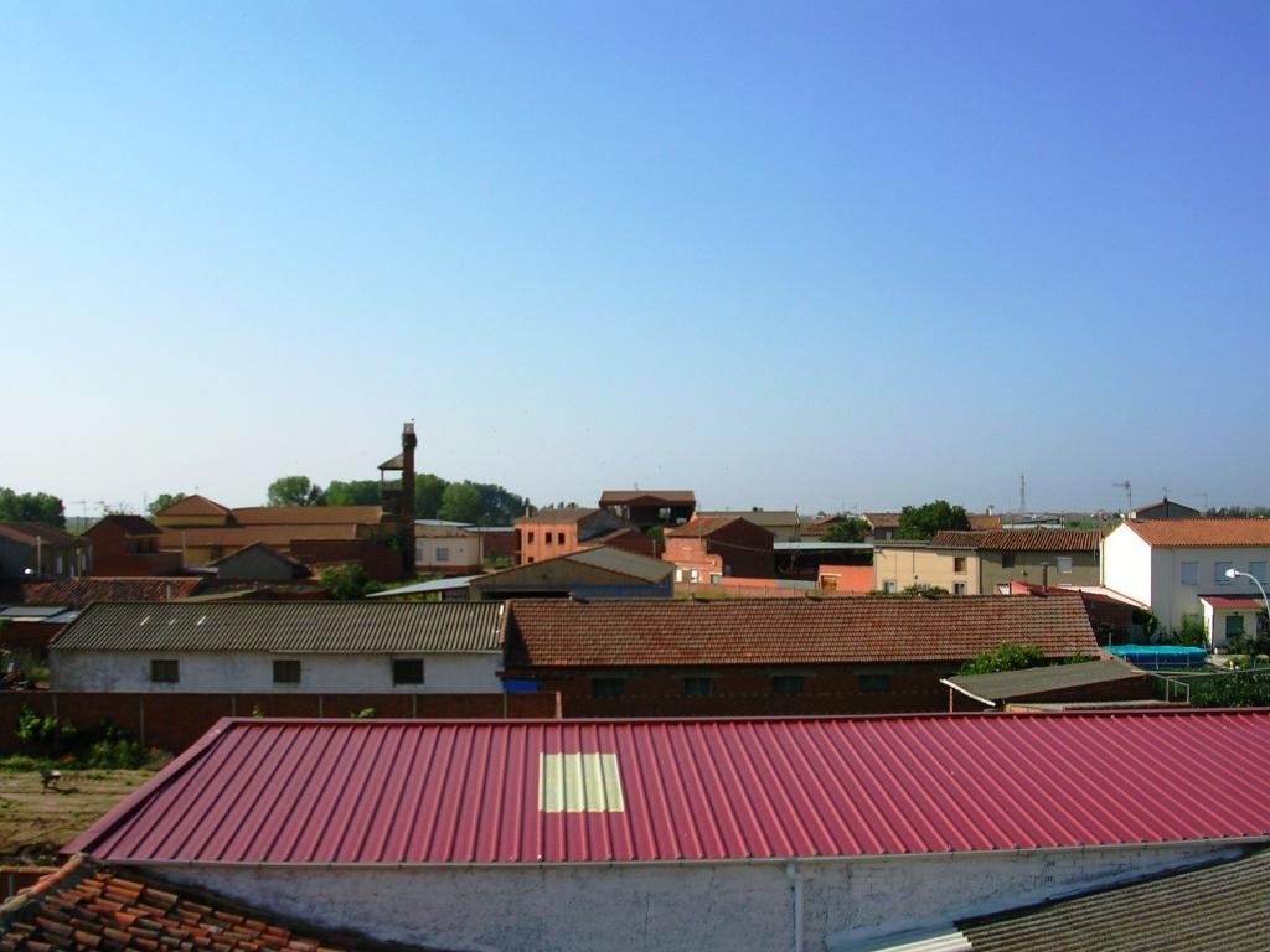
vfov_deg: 37.7
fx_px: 1394
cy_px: 476
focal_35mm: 38
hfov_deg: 49.0
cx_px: 635
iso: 50
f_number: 5.6
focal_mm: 5.8
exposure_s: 1/339
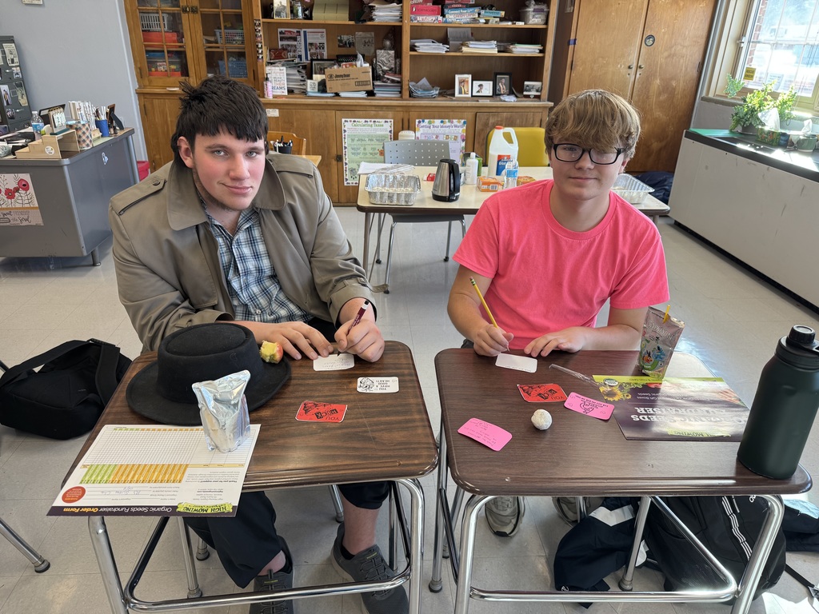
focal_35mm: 24
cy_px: 307
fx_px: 568
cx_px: 410
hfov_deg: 71.6
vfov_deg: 56.8
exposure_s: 1/120
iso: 100
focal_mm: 6.76
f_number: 1.78
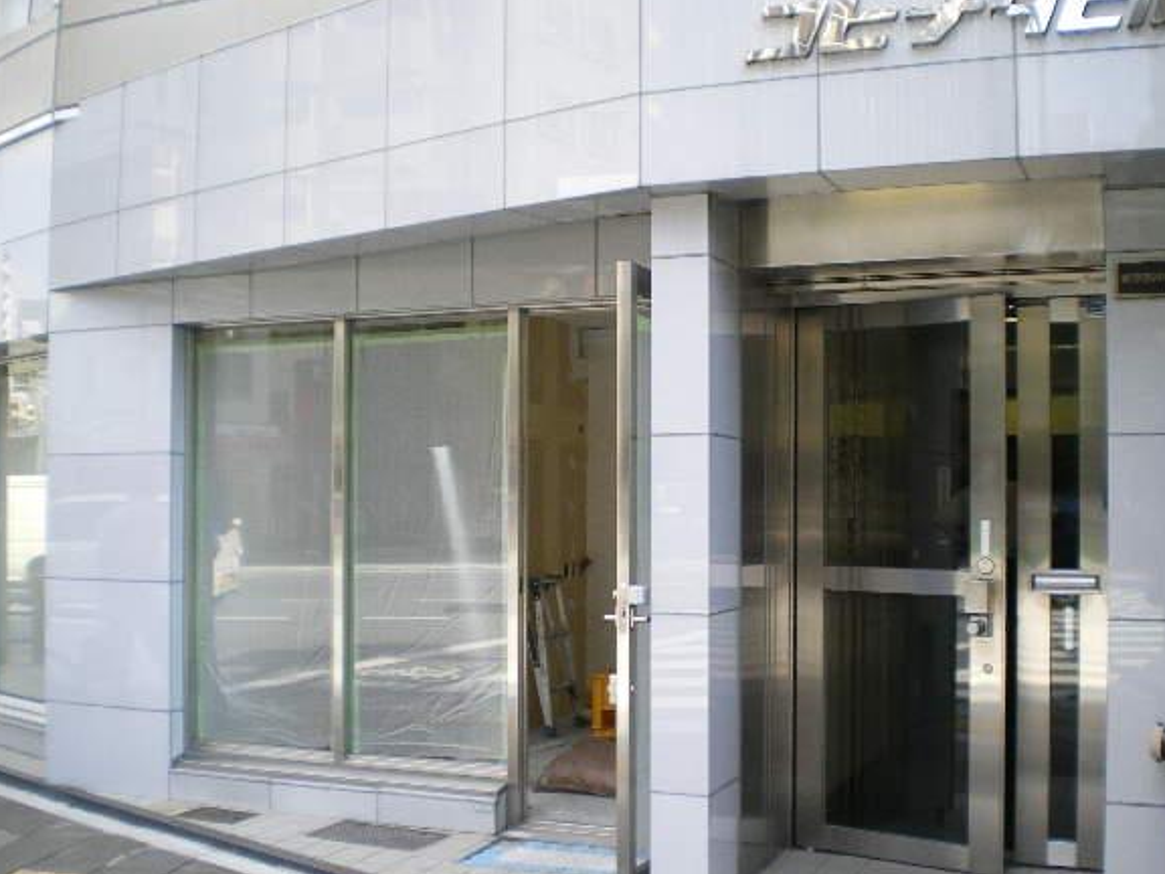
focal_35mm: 40
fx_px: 1346
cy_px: 469
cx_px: 637
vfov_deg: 35.9
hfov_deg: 46.7
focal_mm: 6.3
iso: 50
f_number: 3.1
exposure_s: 1/100
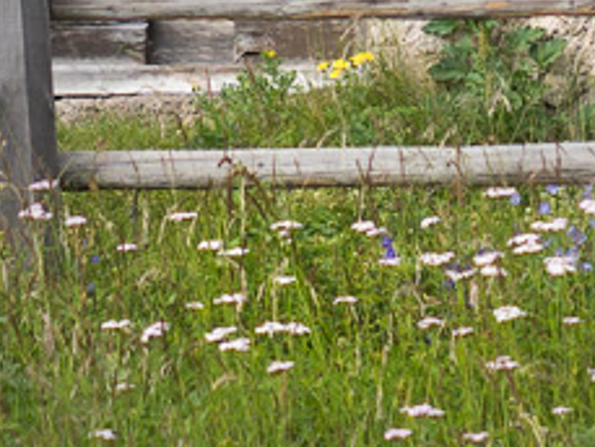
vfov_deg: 2.3
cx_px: 870
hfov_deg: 3.1
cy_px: -1011
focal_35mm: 641
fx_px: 11024
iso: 100
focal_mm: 85
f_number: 1.8
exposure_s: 1/1250
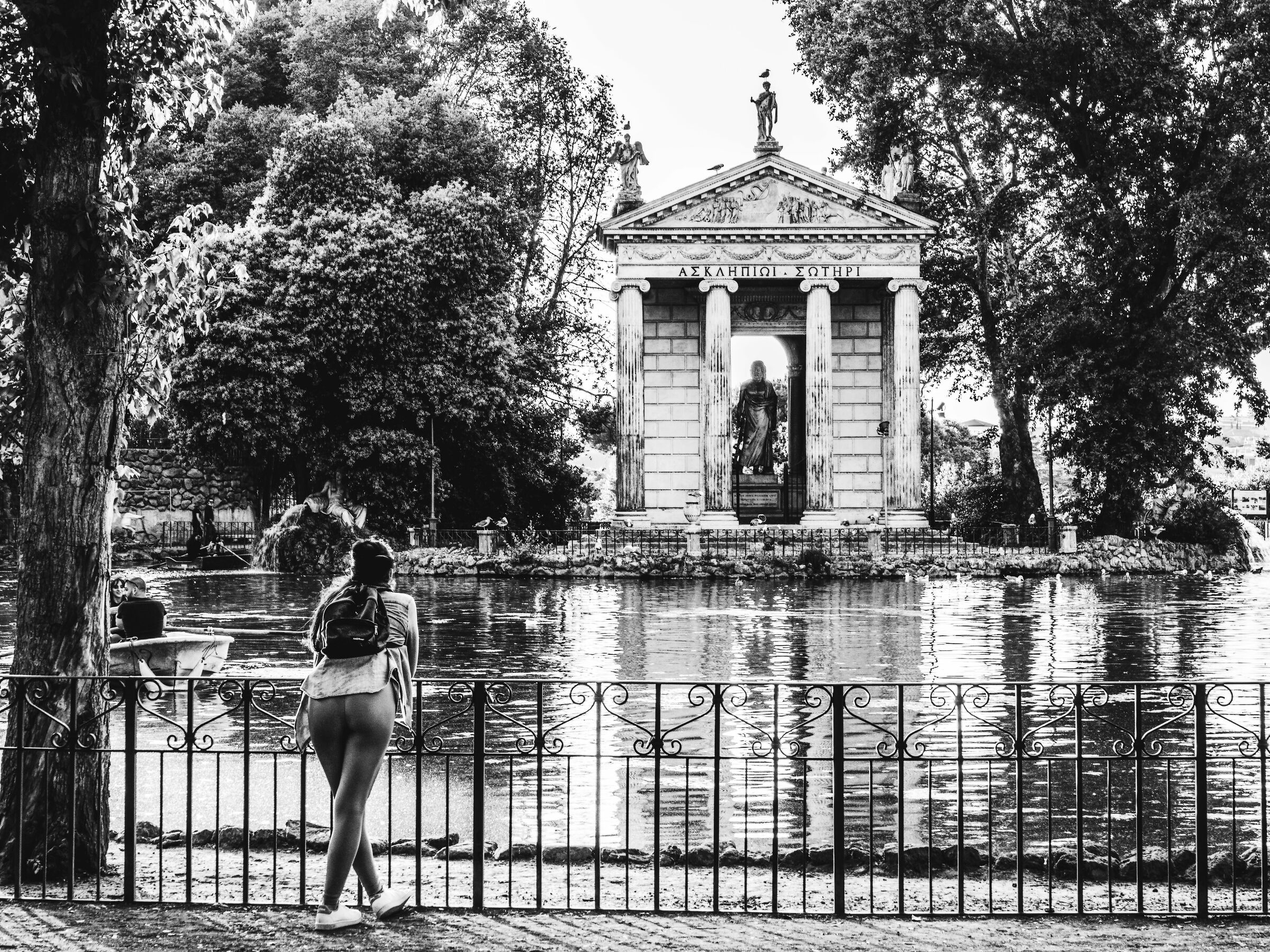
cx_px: 635
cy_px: 476
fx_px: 2935
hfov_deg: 24.4
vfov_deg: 18.4
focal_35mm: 80
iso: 100
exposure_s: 1/40
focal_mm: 40
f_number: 9
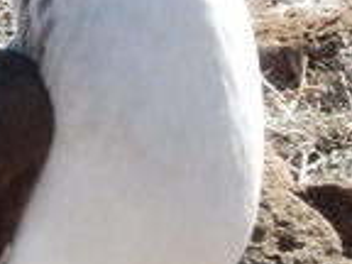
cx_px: 49
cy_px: 105
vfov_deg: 0.9
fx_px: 17297
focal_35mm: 1701
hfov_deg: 1.2
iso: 125
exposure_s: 1/250
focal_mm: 42.8
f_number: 5.8
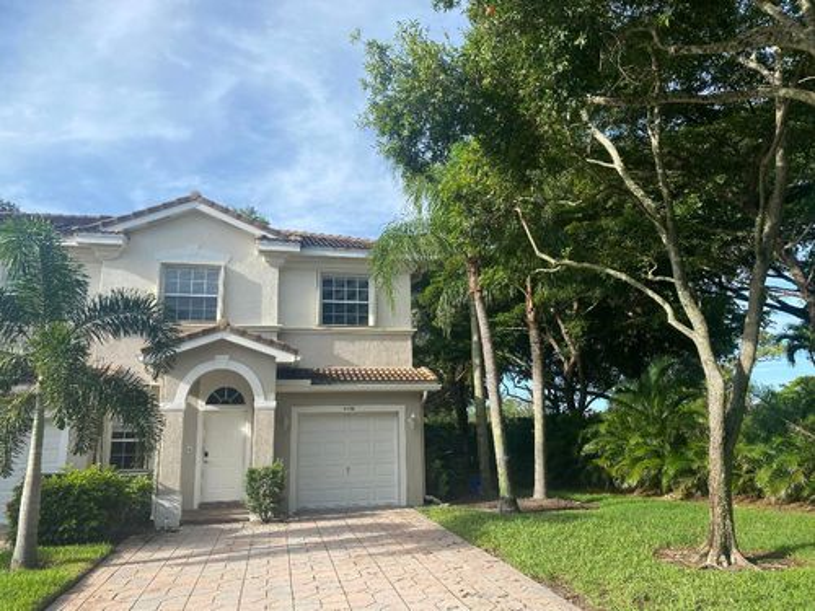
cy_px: 306
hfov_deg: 67.3
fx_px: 612
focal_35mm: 26
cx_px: 408
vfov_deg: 53.1
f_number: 1.8
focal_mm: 4.25
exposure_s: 1/1522
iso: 32
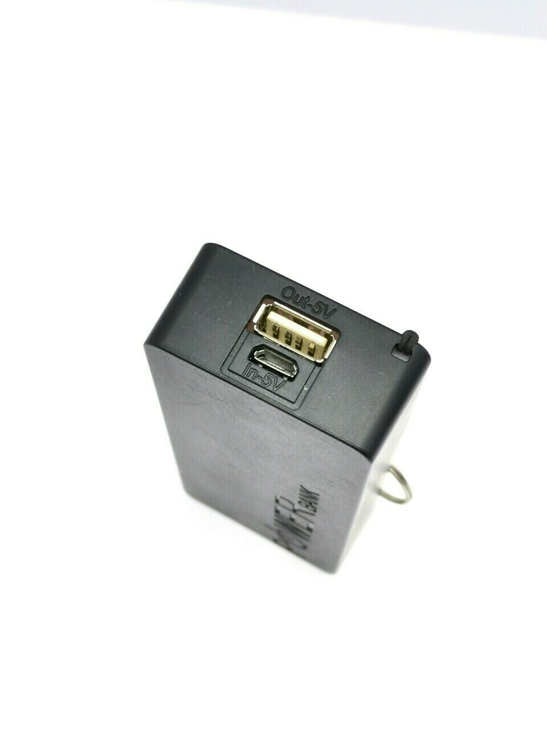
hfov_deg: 30.3
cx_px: 274
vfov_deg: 39.7
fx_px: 1011
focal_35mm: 48
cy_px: 365
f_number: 1.8
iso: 50
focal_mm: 4.75
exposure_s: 1/331
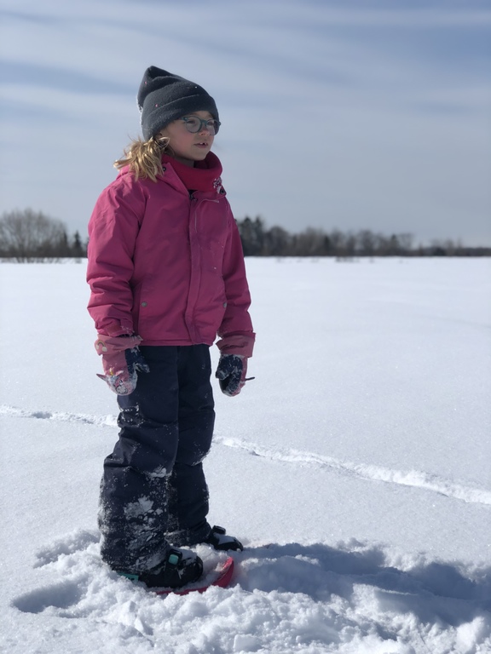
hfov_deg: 25.7
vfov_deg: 33.8
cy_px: 327
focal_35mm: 57
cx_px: 246
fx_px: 1078
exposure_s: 1/3003
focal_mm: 6.6
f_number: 2.8
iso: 20
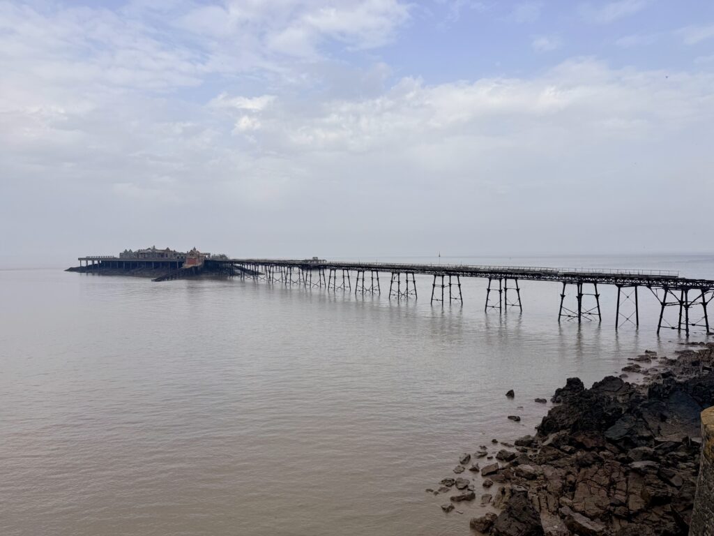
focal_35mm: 24
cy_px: 268
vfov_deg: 56.8
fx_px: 495
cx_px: 357
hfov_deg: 71.6
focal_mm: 6.76
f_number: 1.78
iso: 80
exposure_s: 1/5714
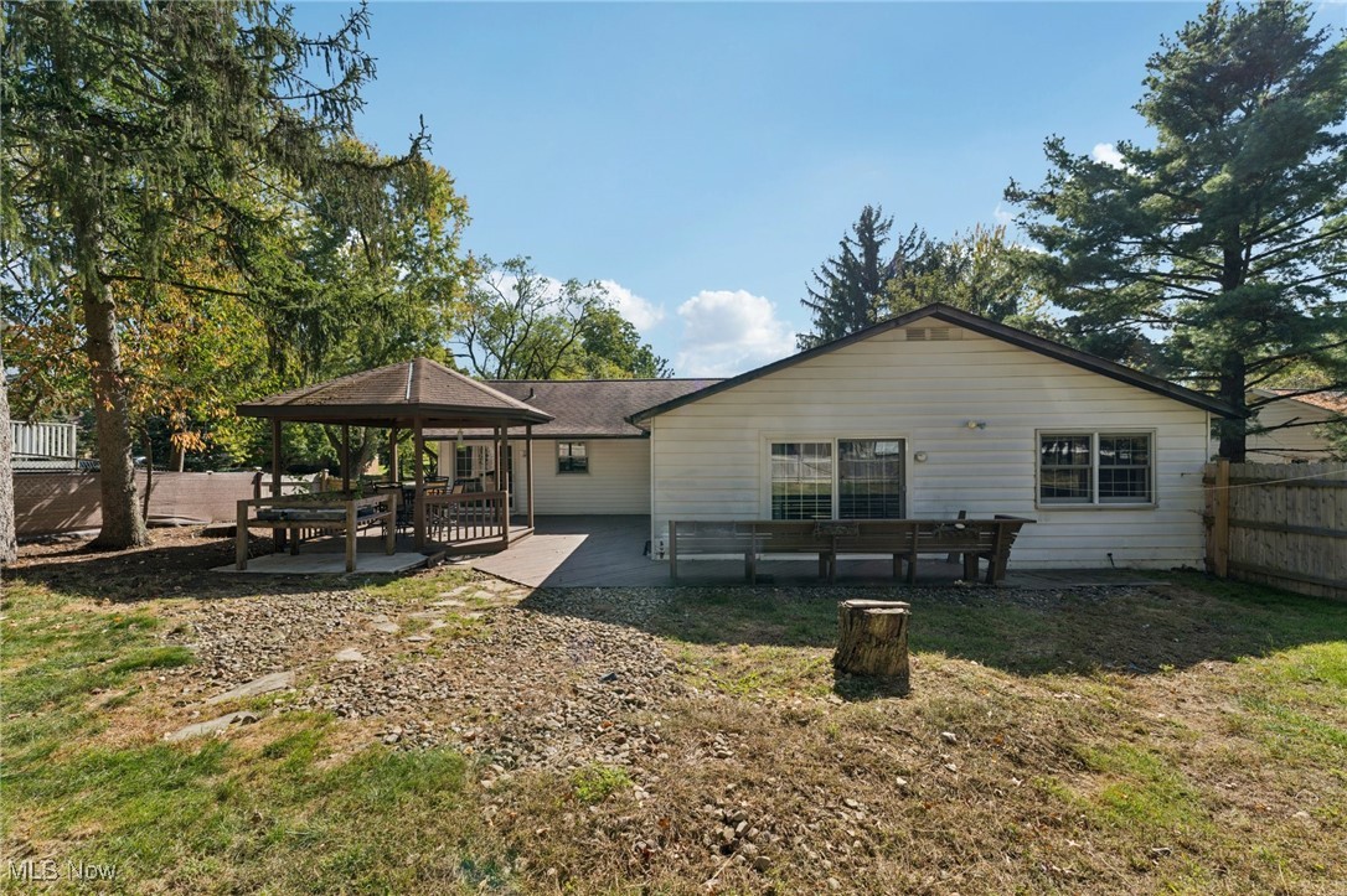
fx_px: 524
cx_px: 674
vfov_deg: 81.2
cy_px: 448
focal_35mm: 14
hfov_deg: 104.3
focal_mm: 14
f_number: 8
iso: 200
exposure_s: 1/320
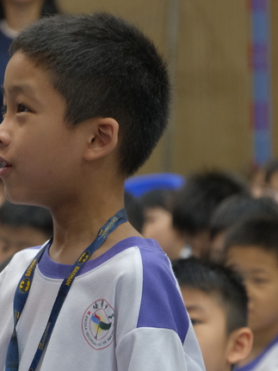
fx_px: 2828
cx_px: 10
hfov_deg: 5.6
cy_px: 226
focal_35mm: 264
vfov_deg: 7.5
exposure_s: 1/125
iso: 1600
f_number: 5.6
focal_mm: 98.6
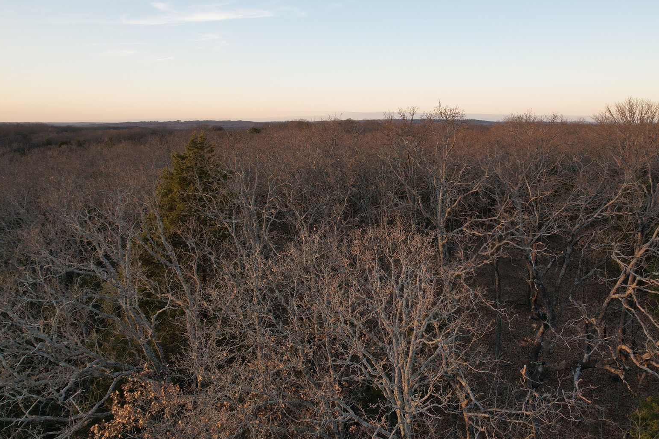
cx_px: 411
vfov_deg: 44.9
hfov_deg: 62.8
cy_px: 213
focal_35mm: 29
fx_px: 531
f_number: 2.8
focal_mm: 8.38
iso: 100
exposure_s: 1/100
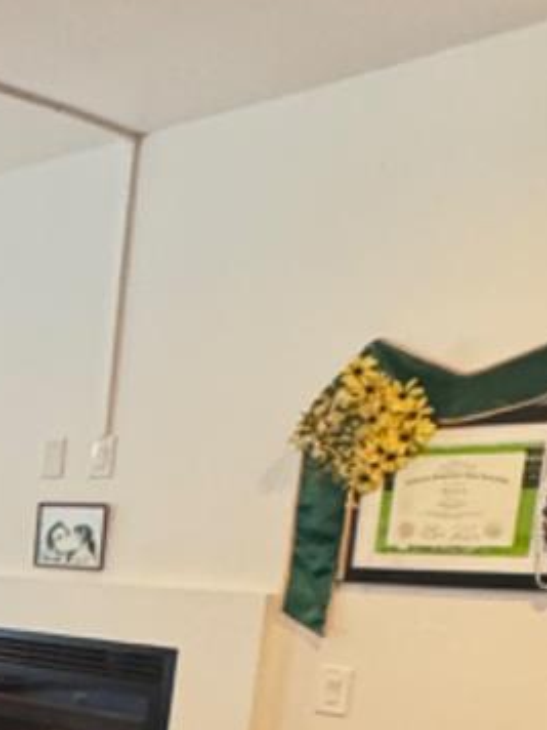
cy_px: 732
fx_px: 1243
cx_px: -384
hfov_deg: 19.7
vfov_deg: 30.4
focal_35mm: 59
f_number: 2.2
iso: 1000
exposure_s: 1/60
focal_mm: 2.22
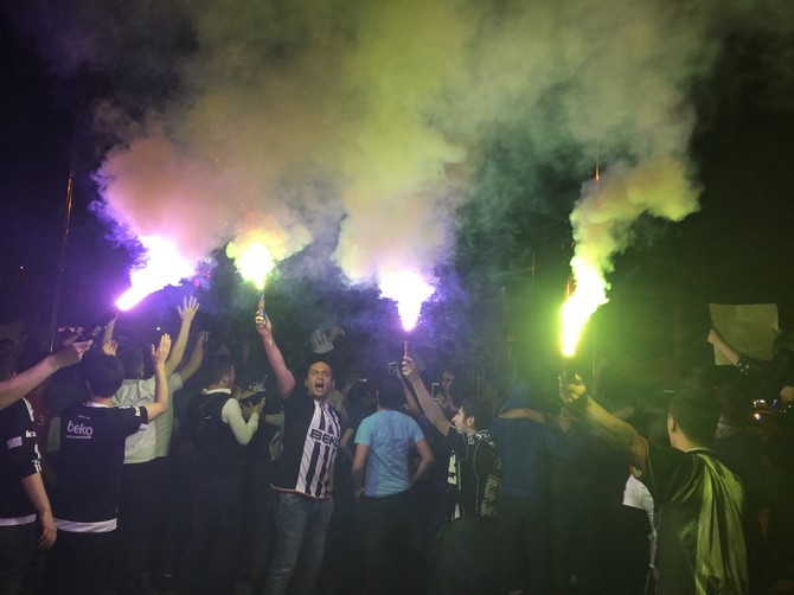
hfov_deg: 61.7
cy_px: 298
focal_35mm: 29
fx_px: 665
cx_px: 397
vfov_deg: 48.2
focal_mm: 4.15
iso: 32
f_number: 2.2
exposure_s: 1/33
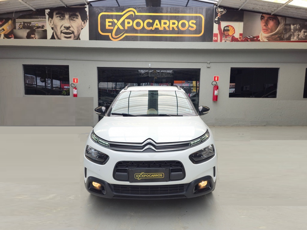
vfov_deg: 58.9
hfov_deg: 73.9
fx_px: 204
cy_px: 115
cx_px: 154
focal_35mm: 23
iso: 12
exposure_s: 1/100
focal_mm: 6.3
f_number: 1.7
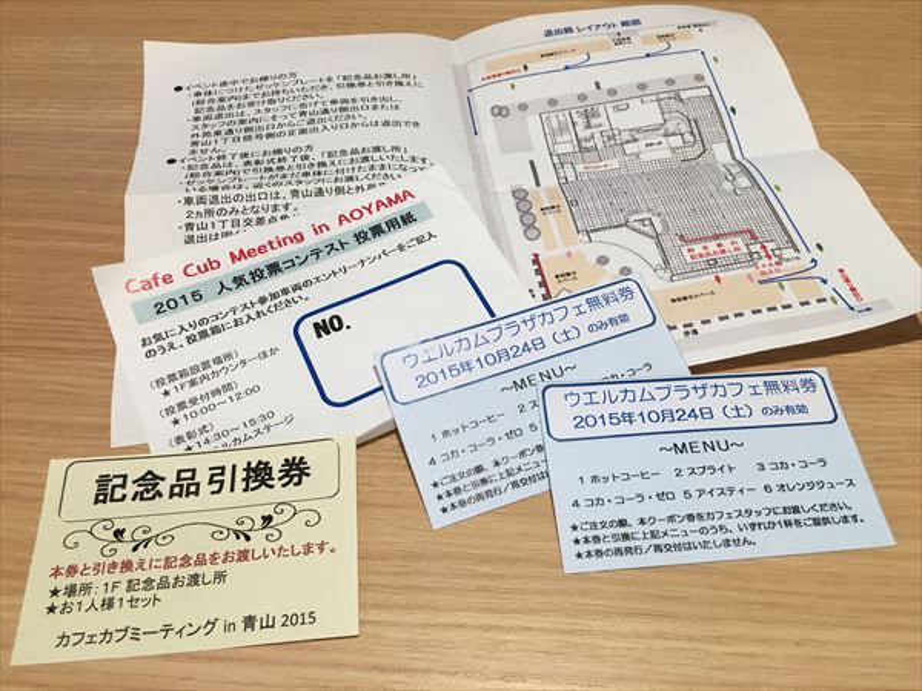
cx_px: 461
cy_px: 346
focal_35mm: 29
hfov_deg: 61.7
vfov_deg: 48.2
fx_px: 772
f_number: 2.2
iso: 25
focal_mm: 4.15
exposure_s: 1/40
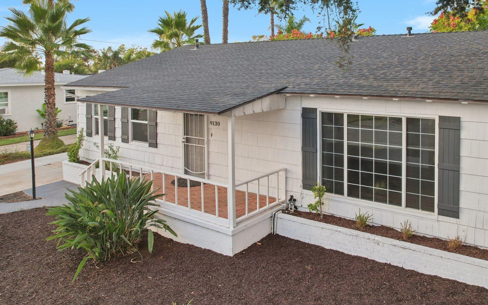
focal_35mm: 28
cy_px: 133
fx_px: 372
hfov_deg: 66.0
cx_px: 288
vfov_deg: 44.4
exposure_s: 1/100
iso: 100
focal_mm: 8.4
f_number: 2.8
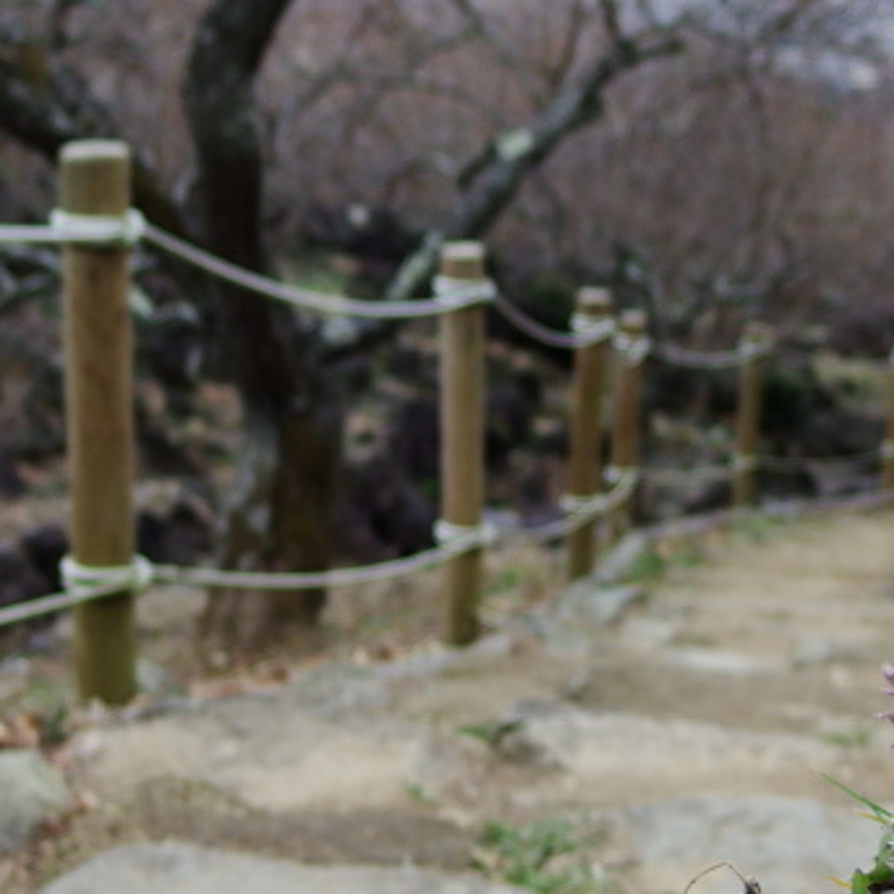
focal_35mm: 74
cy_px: 622
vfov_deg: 23.2
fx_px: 2162
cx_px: 243
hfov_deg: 23.2
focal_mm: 6
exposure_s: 1/800
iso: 100
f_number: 1.8
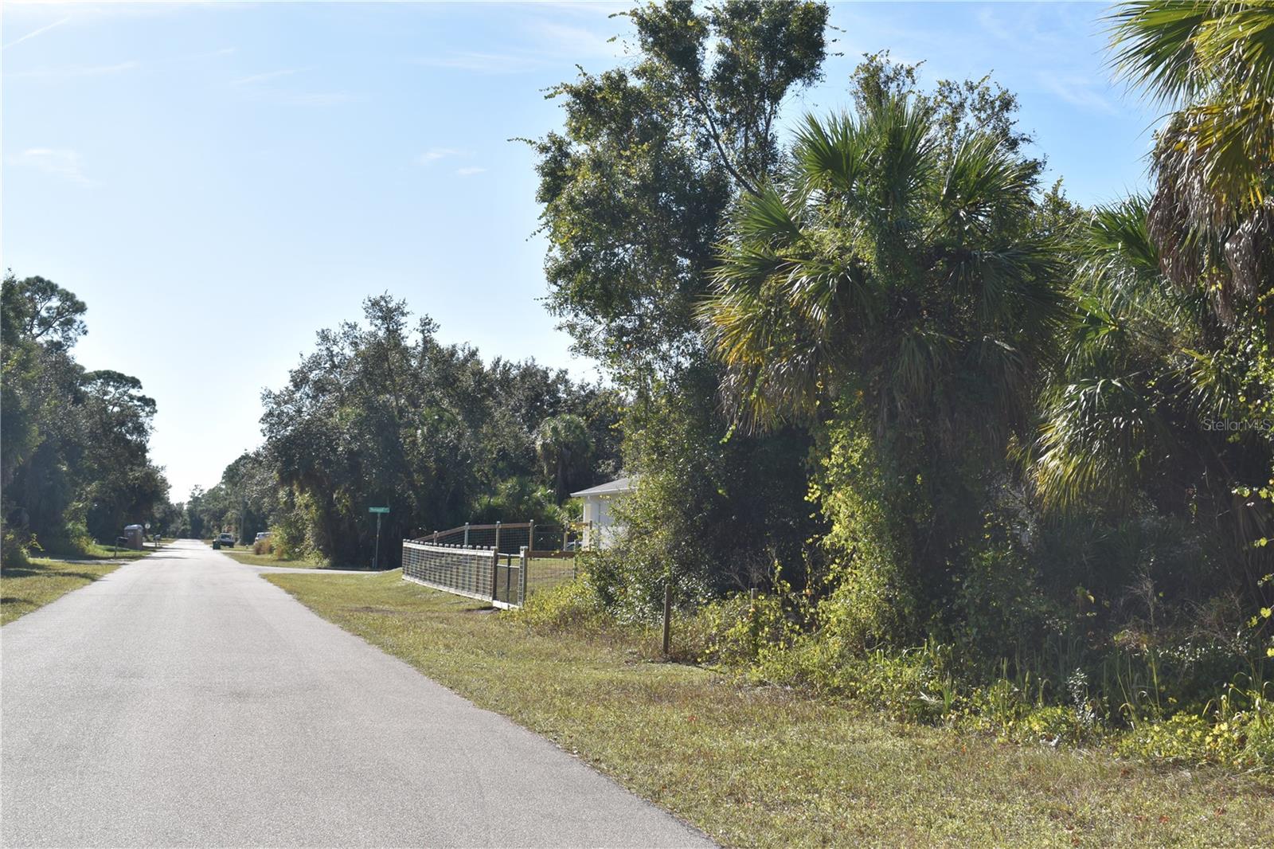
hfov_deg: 41.1
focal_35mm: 48
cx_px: 637
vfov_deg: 28.1
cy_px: 424
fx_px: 1698
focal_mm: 32
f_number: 10
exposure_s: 1/200
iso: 100
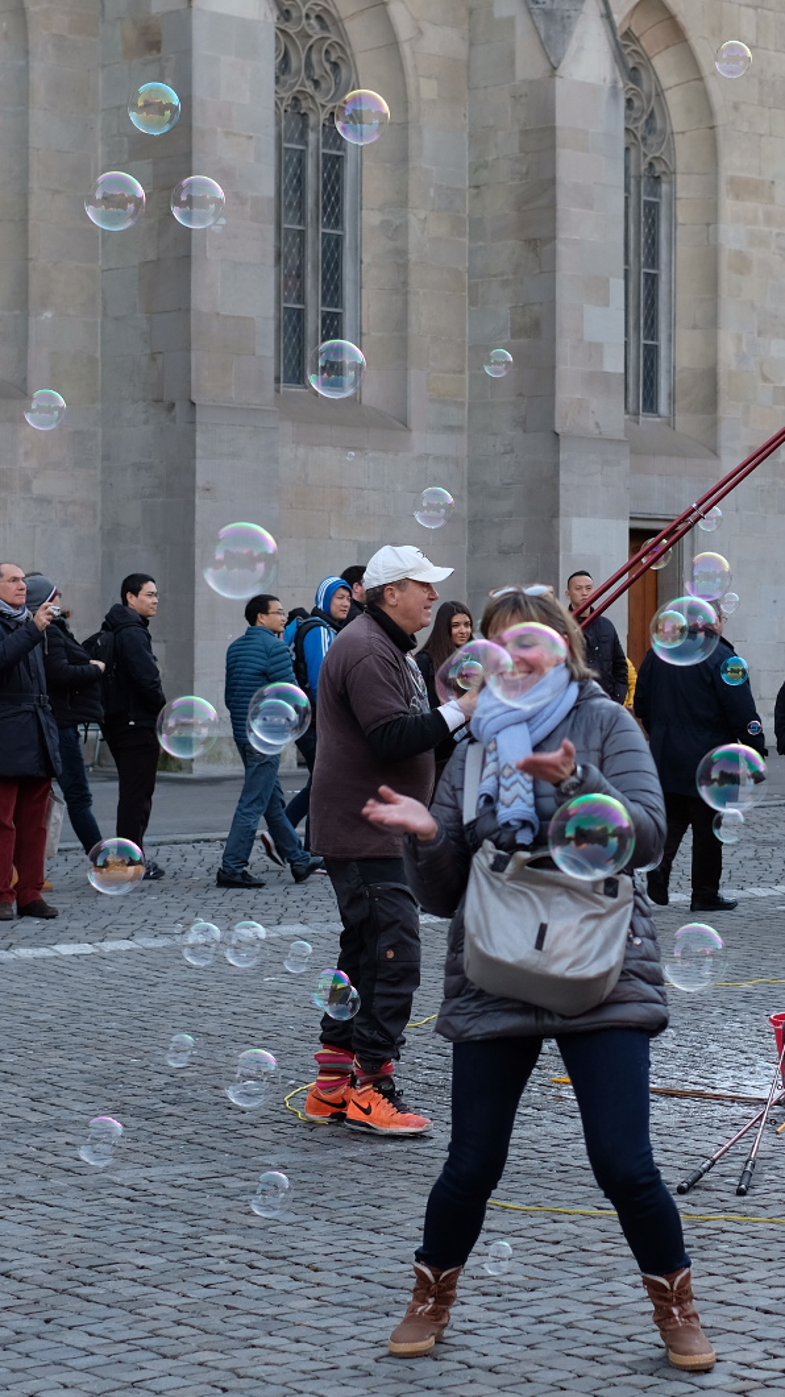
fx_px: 3443
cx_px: 518
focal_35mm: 93
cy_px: 630
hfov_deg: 13.0
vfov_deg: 22.9
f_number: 2.8
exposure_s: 1/180
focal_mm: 35
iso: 200
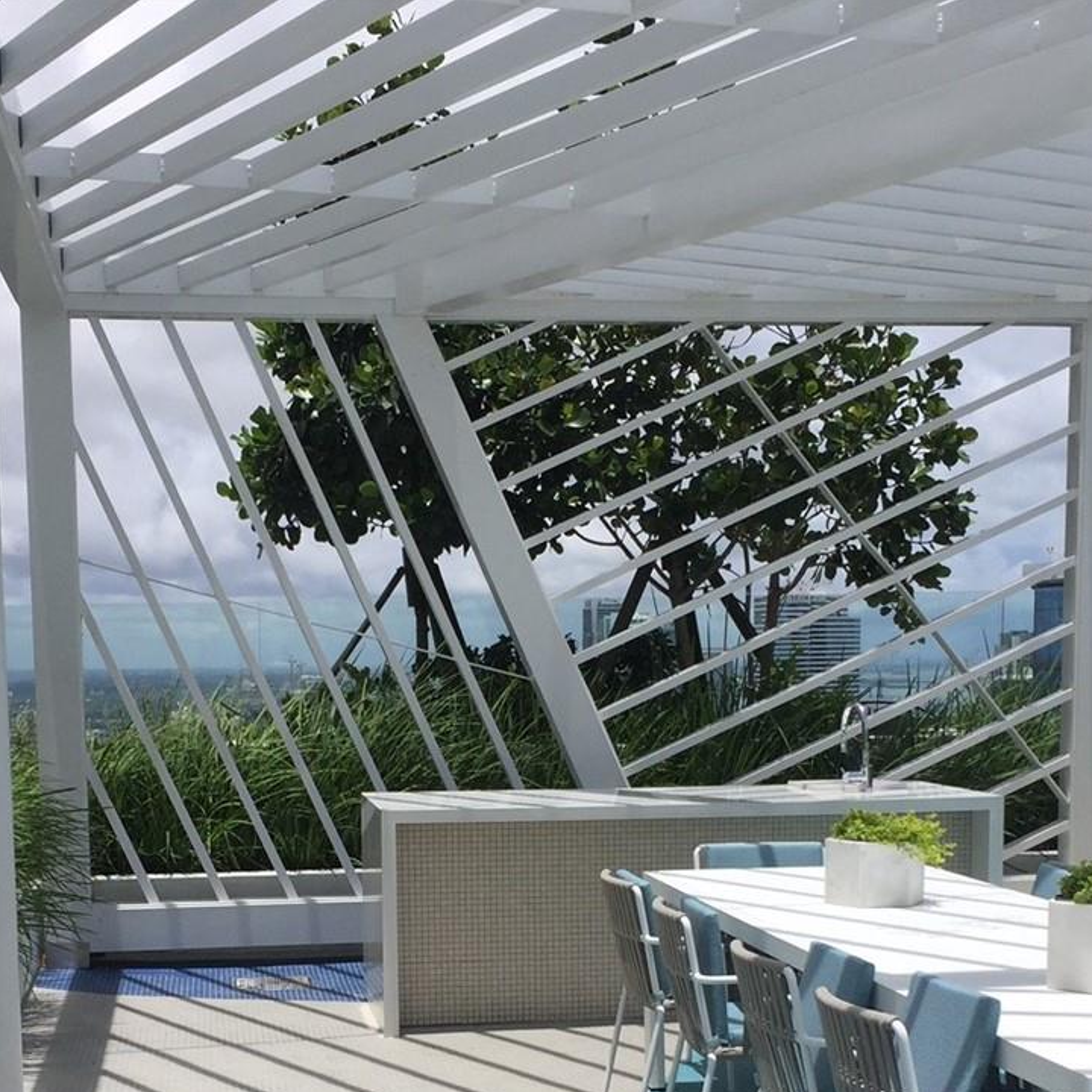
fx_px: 2034
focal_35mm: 57
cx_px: 505
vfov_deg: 29.2
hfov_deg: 30.0
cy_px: 905
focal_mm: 4.15
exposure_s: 1/3597
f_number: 2.2
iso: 32
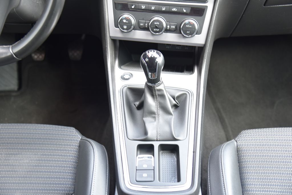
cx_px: 146
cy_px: 98
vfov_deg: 28.1
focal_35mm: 48
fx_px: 390
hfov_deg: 41.1
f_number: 4
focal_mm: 48
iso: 500
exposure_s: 1/25
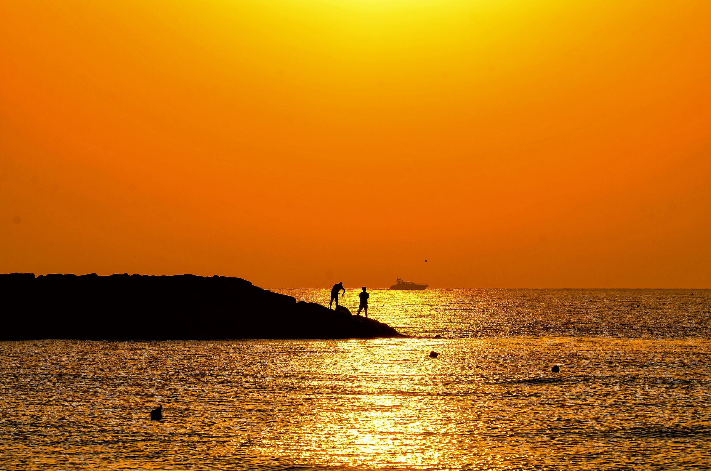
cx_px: 356
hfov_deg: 6.9
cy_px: 236
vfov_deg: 4.6
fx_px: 5913
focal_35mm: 300
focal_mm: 200
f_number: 13
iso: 100
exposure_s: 1/320
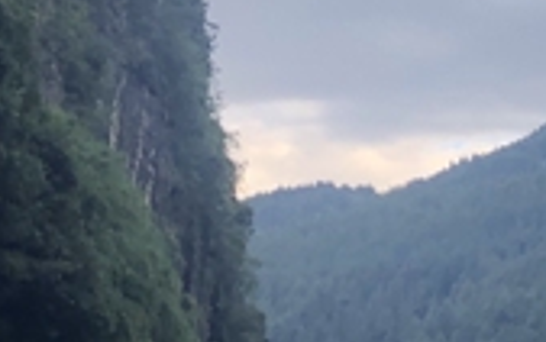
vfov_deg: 8.1
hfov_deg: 12.7
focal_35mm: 158
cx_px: 759
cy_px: -182
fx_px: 2353
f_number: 1.8
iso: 25
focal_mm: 3.99
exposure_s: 1/120
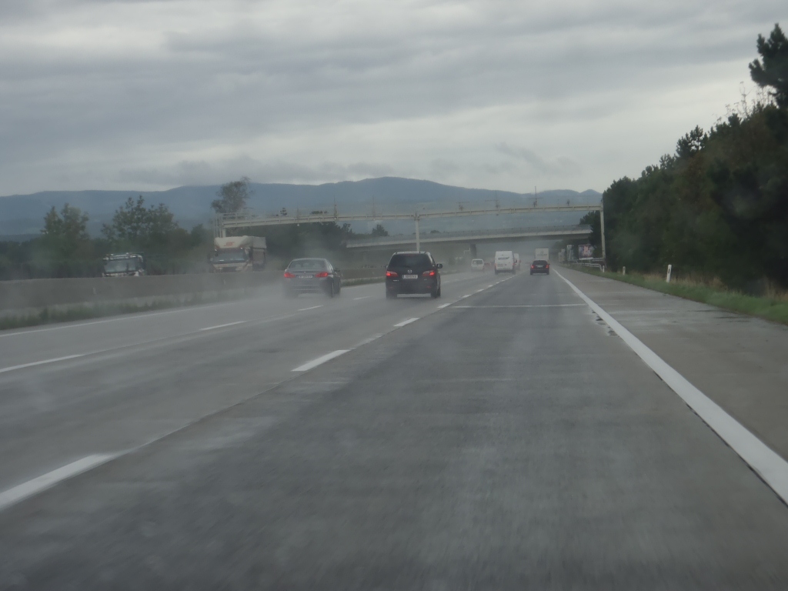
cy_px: 296
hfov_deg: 19.3
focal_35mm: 102
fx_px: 2322
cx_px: 394
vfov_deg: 14.5
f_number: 5.1
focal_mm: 18.2
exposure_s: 1/100
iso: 80
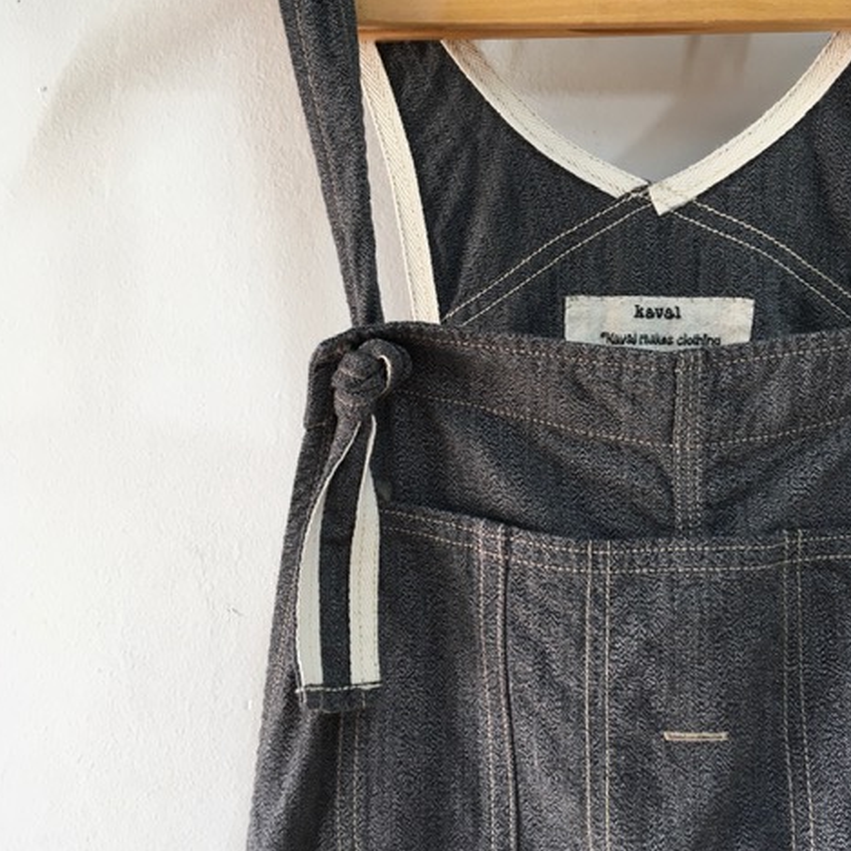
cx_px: 425
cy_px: 334
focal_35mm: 35
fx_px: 973
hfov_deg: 47.2
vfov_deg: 46.9
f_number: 2.2
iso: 25
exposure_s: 1/33
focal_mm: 4.15
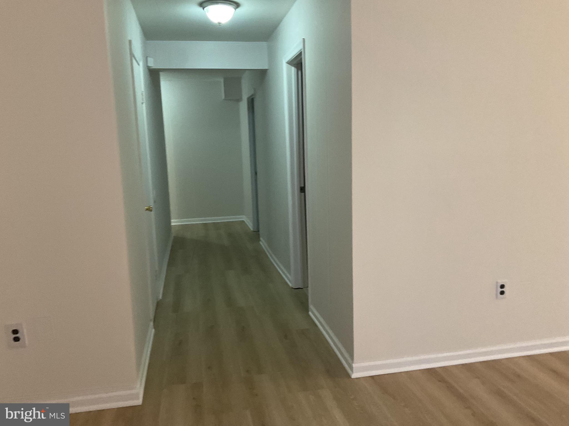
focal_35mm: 29
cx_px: 284
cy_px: 213
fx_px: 477
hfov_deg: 61.7
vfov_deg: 48.2
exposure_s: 1/60
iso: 200
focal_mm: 3
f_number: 1.8
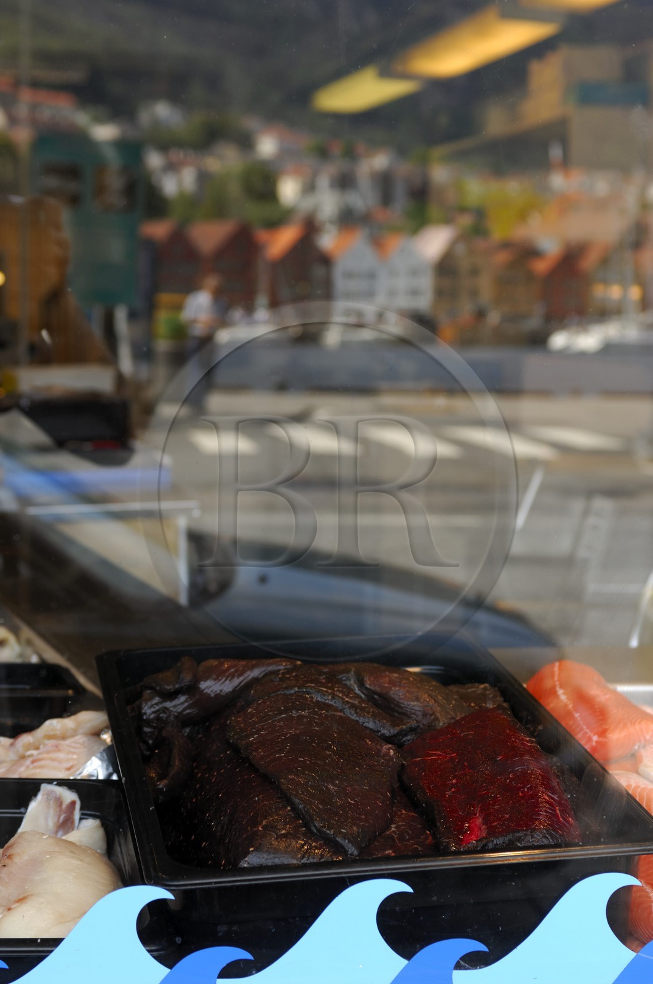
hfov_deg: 18.9
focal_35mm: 72
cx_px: 326
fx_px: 1965
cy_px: 492
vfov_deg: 28.1
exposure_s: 1/60
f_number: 5.6
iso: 100
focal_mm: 48
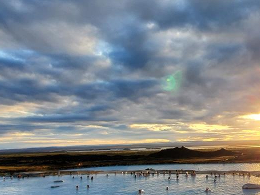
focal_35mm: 36
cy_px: 93
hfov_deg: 47.6
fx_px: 270
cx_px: 219
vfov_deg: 39.6
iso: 50
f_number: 2.2
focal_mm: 1.8
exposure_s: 1/357
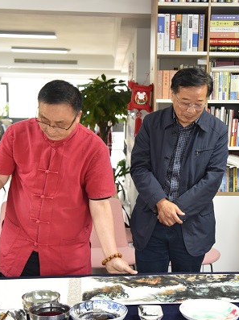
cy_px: 160
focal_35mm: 64
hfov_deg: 22.9
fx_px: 590
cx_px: 141
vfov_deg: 30.3
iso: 1800
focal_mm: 44
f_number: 4
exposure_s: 1/60
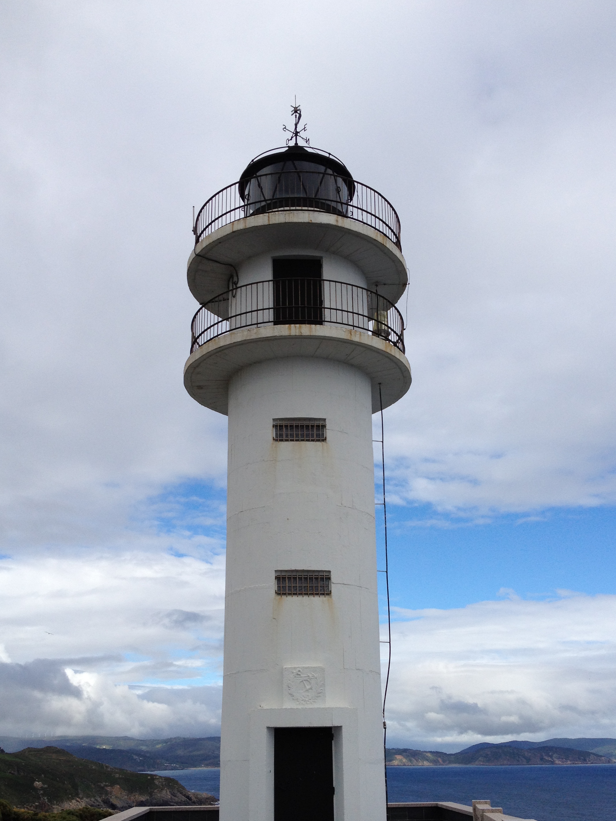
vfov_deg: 46.7
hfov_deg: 35.9
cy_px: 455
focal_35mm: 40
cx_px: 327
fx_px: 949
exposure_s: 1/2513
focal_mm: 4.28
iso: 64
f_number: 2.4
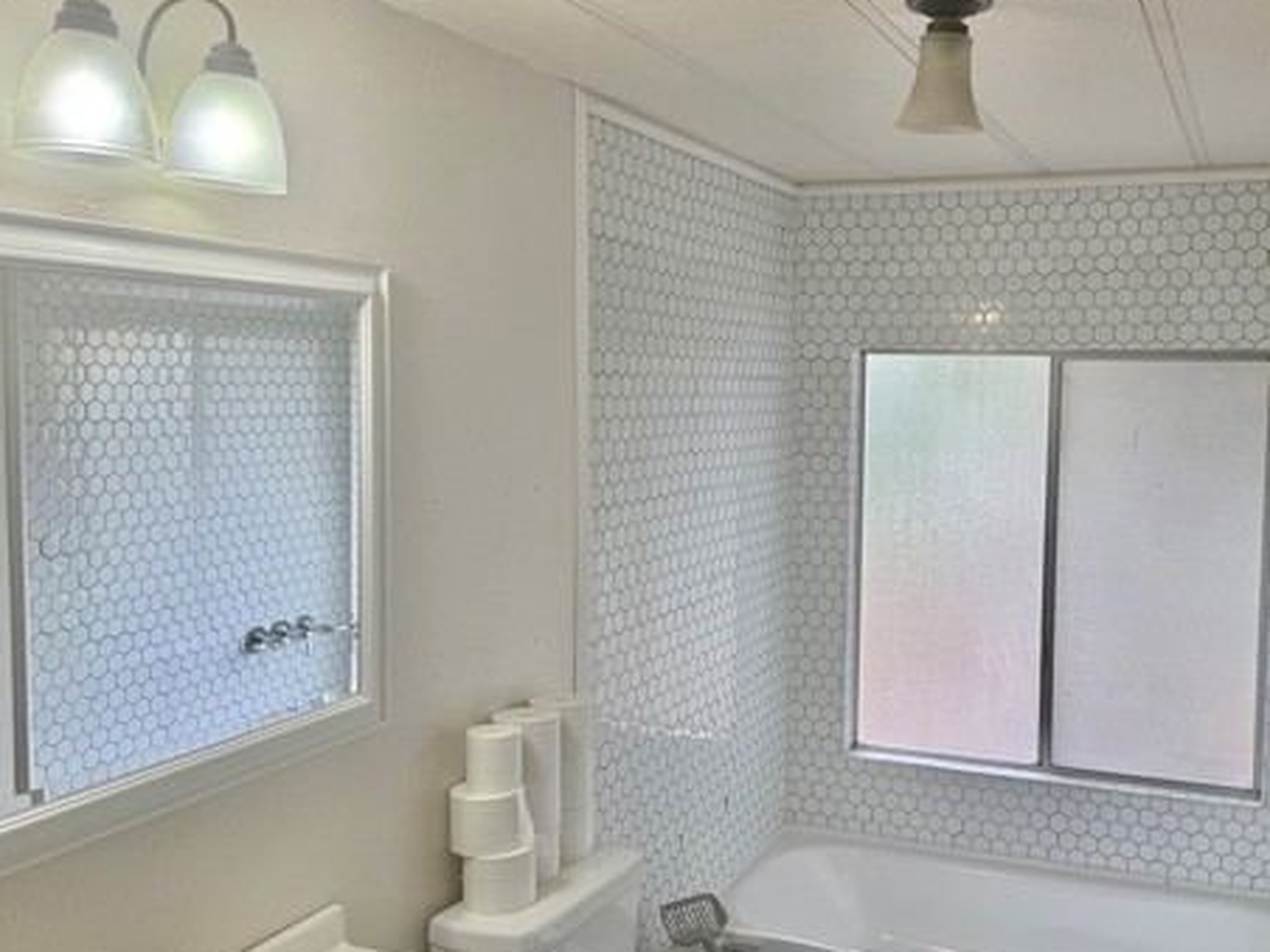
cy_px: 475
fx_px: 1247
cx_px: 826
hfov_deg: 53.1
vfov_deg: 41.8
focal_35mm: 34
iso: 100
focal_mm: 6.76
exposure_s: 1/228
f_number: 1.78
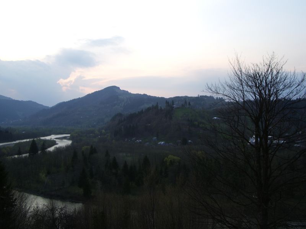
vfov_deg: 40.7
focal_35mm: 35
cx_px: 153
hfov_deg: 52.6
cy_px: 114
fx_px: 309
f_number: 4.3
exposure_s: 1/80
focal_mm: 5.8
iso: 50
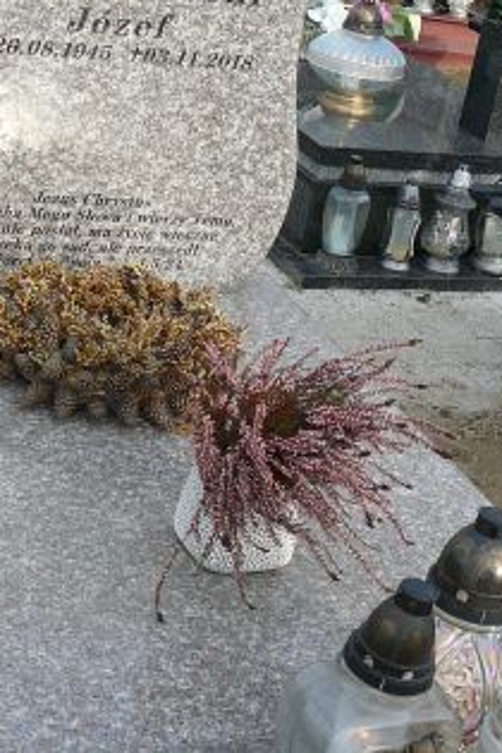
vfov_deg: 27.3
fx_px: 1548
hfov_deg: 18.3
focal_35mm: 74
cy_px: 339
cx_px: 115
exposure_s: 1/400
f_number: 2.8
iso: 80
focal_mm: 5.2
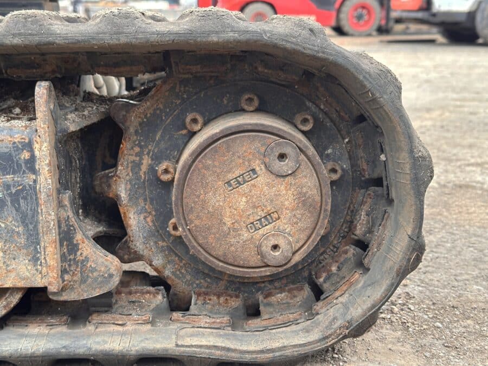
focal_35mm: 48
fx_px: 677
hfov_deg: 39.7
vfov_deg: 30.3
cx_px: 244
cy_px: 183
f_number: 1.78
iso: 100
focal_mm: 6.86
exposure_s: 1/60
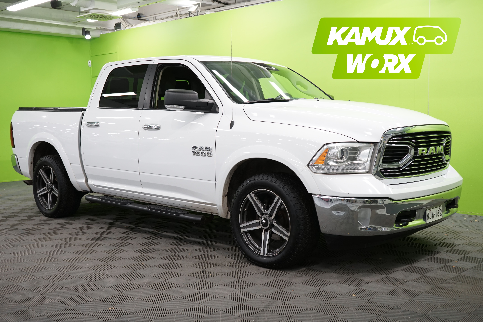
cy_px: 161
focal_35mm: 41
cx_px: 242
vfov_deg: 32.6
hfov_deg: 47.4
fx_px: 550
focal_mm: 41
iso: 500
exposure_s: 1/40
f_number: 5.6
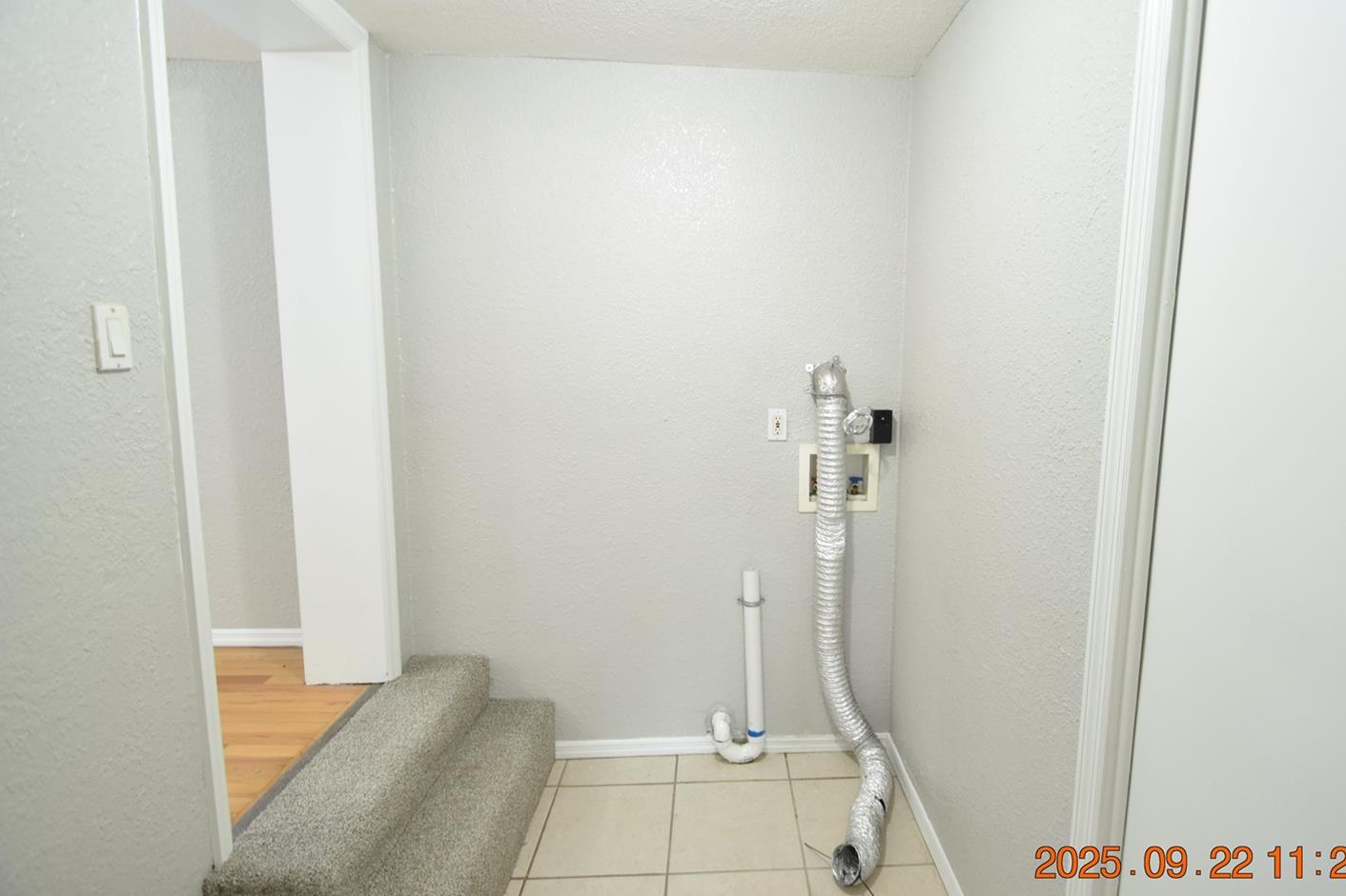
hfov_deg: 92.8
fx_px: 635
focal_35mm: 17
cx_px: 754
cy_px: 431
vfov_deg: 70.4
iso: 800
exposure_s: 1/15
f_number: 4
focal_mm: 10
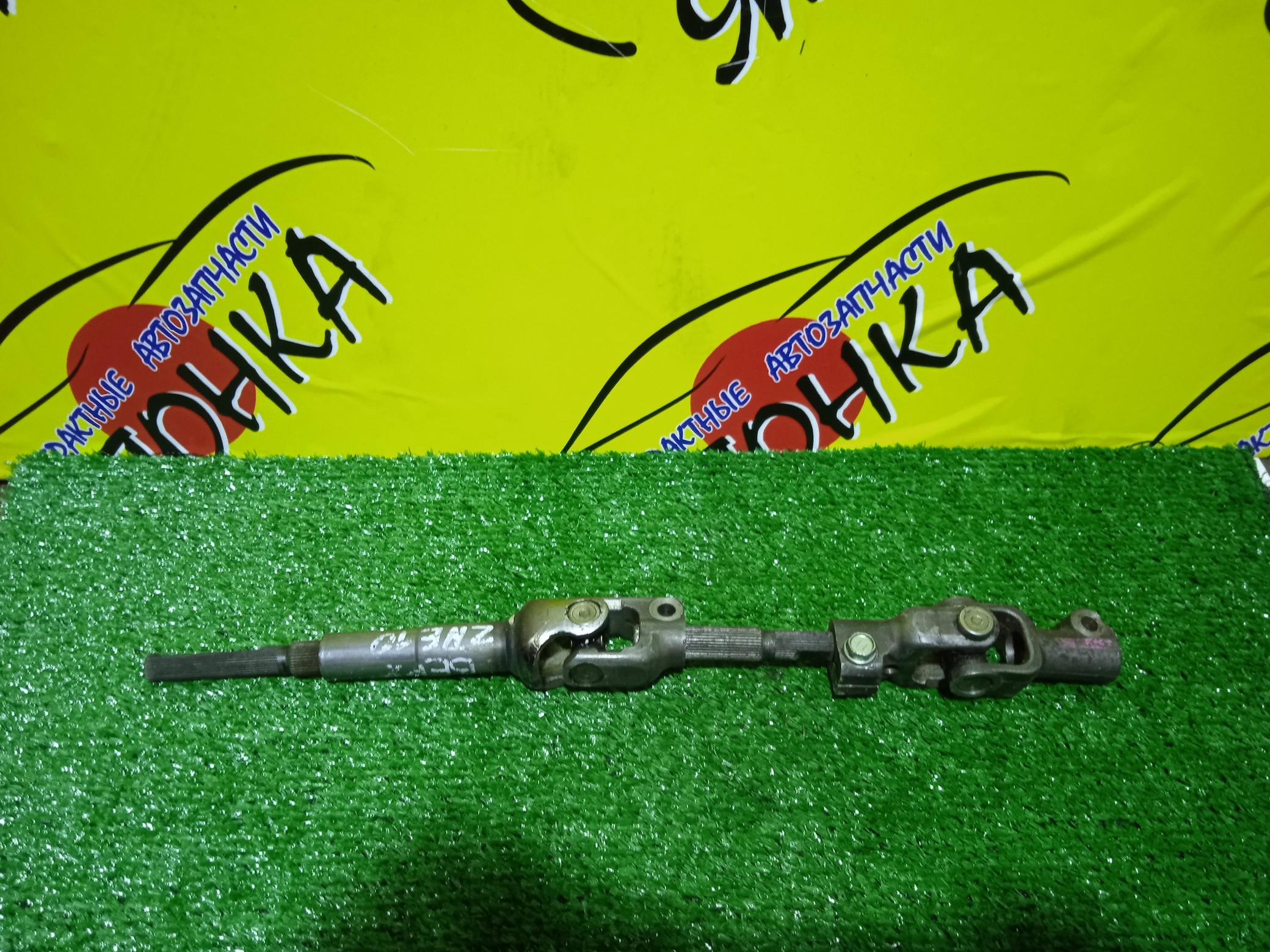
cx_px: 635
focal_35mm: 28
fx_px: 1027
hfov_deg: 63.4
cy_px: 476
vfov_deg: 49.7
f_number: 2.2
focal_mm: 3.43
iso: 718
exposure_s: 1/20
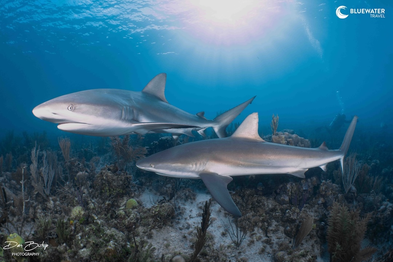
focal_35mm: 29
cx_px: 196
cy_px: 131
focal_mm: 29
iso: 640
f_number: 10
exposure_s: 1/125
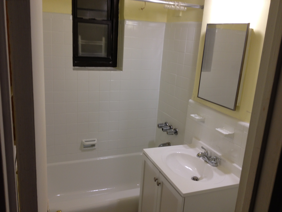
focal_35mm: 35
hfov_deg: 52.6
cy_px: 106
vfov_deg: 40.7
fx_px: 285
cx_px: 141
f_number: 2.4
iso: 80
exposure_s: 1/20
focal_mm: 4.28
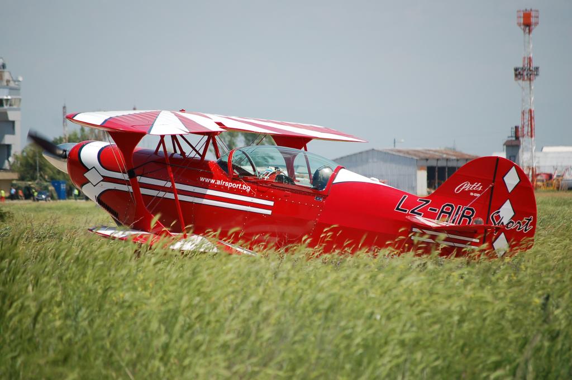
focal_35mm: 248
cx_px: 286
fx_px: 3929
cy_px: 190
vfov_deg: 5.5
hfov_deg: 8.3
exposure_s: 1/1000
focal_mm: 165
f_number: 5.3
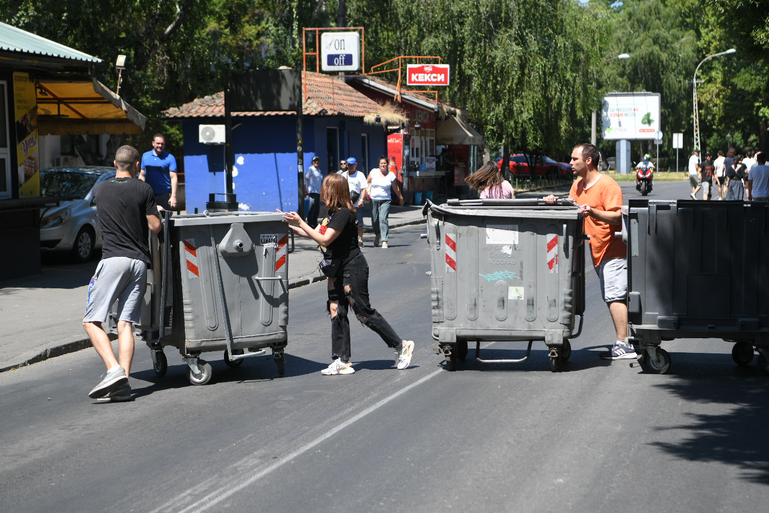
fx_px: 1709
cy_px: 231
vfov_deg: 17.1
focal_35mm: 80
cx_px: 435
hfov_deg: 25.3
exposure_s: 1/1250
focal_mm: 70
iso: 200
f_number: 4
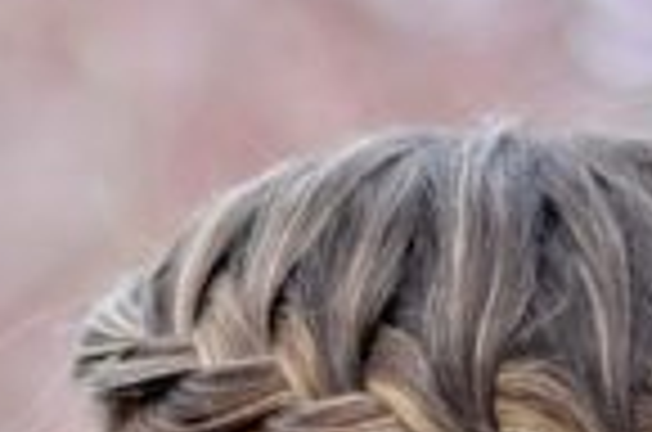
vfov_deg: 1.5
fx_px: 16310
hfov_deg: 2.3
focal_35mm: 903
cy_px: 1352
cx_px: 67
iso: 200
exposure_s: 1/1000
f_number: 2
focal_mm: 85
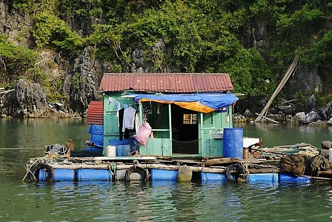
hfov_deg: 26.3
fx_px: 710
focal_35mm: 77
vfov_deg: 17.7
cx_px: 169
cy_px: 111
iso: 200
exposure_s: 1/400
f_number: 5.6
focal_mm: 50
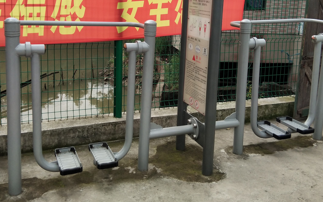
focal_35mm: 45
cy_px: 54
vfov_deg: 28.2
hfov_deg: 44.4
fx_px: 396
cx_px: 163
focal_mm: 3.69
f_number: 2.2
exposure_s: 1/622
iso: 50
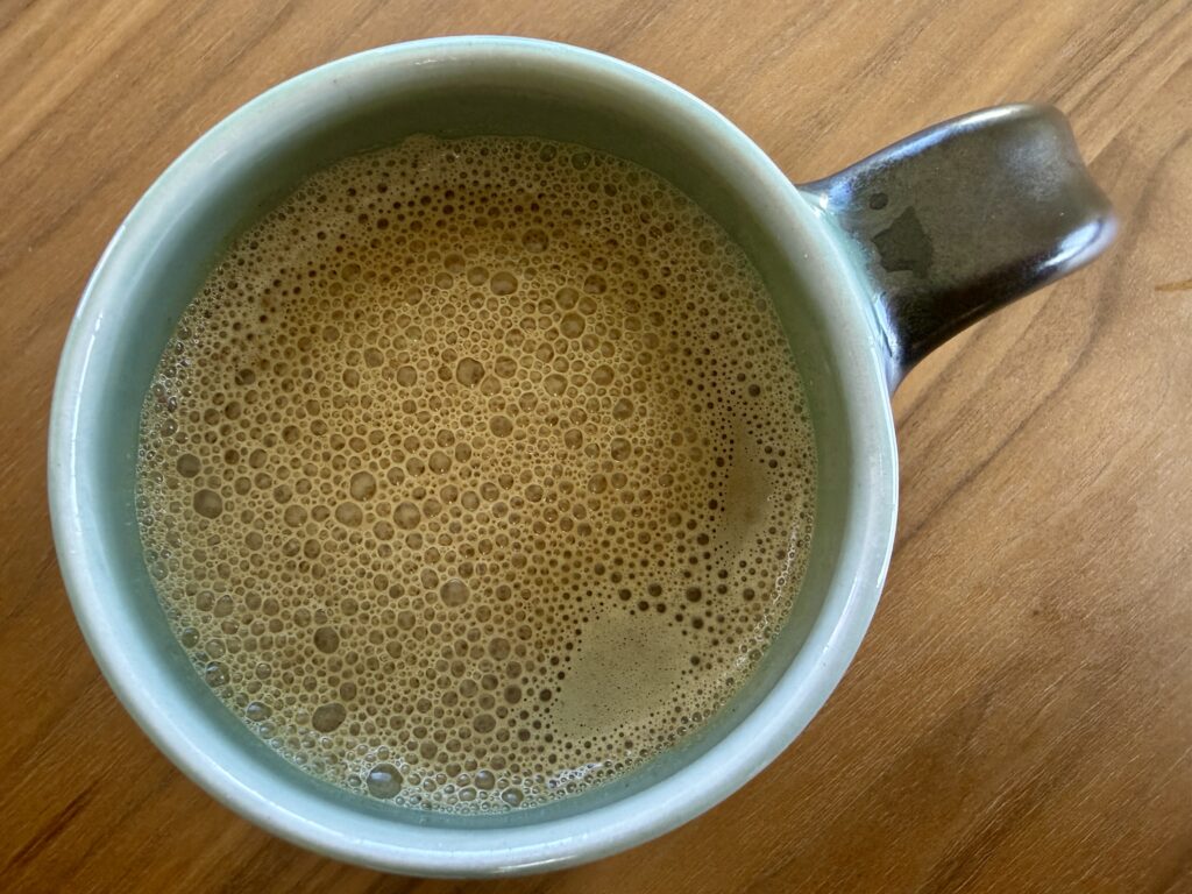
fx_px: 826
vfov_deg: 56.8
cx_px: 596
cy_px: 447
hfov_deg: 71.6
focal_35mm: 24
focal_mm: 2.22
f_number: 2.2
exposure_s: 1/99
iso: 160
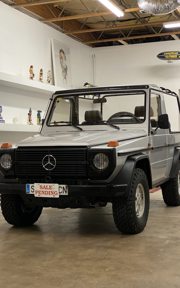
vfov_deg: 34.5
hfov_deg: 22.0
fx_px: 463
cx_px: 88
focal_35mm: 59
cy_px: 136
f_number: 2
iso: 125
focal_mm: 6
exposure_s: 1/60
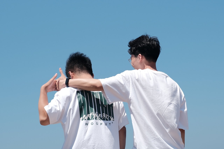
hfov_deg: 29.7
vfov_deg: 20.0
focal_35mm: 68
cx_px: 112
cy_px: 74
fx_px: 423
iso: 200
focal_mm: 45
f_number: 5.6
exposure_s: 1/680
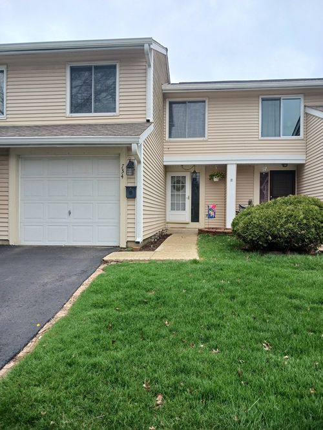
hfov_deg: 51.3
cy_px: 215
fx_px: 336
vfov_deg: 65.3
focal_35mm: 27
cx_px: 162
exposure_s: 1/174
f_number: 1.8
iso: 20
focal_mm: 4
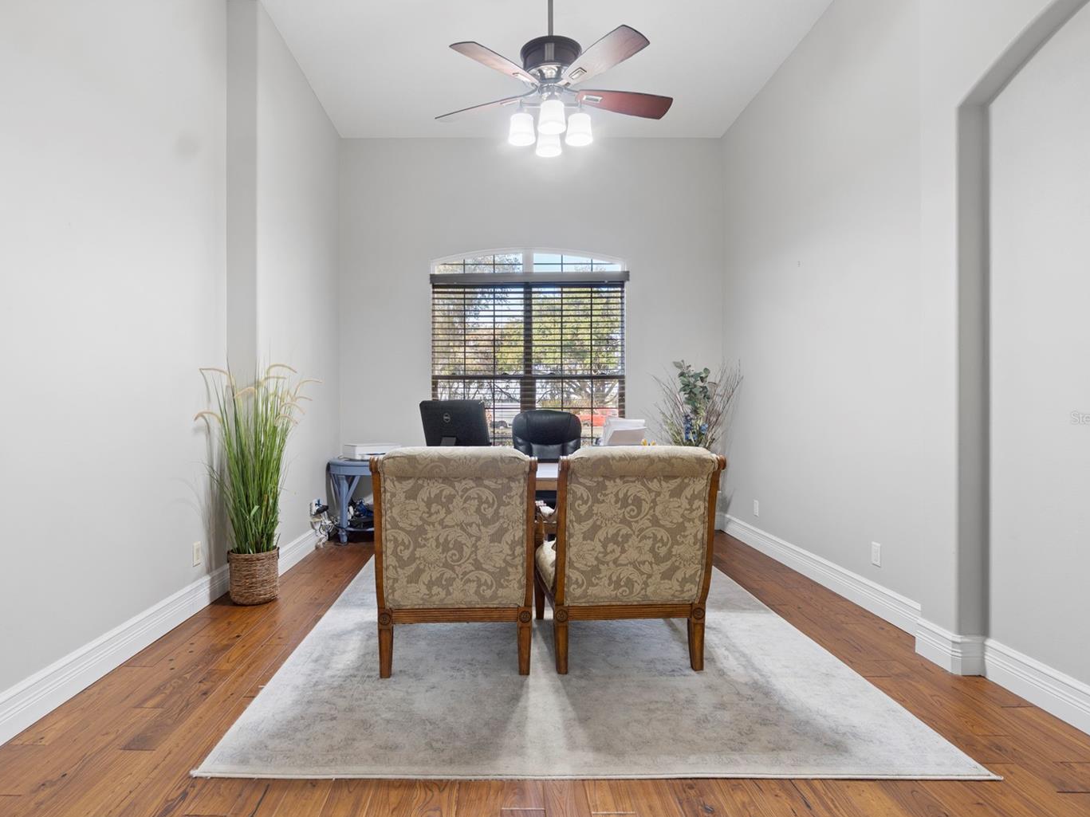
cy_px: 418
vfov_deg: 69.9
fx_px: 584
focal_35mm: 19
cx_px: 504
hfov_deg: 85.8
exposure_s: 4
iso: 100
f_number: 8
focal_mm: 11
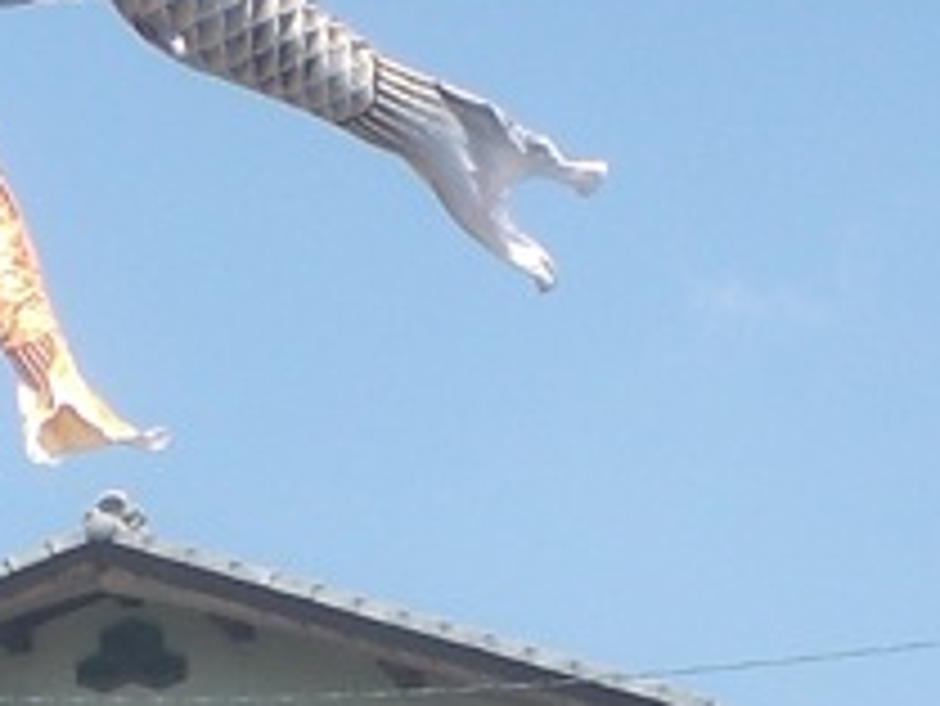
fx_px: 4945
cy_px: 1052
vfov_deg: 8.0
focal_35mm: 182
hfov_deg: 10.9
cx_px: 391
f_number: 4.4
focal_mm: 6.3
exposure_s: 1/320
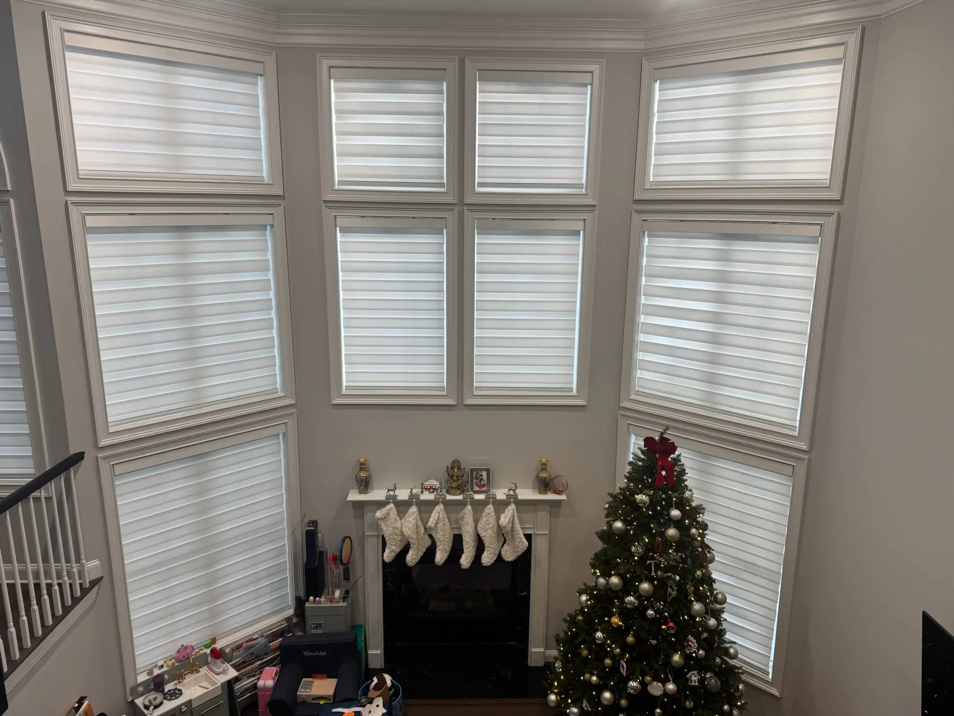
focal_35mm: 25
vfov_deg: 54.9
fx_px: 689
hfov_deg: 69.4
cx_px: 477
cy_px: 370
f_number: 1.78
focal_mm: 6.76
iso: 80
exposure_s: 1/120
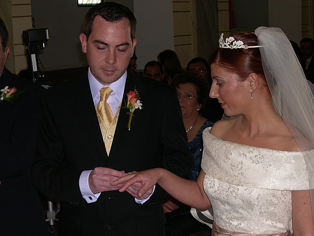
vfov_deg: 19.1
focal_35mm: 77
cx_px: 157
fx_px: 698
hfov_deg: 25.3
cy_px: 118
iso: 155
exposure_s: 1/60
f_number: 4
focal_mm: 16.3
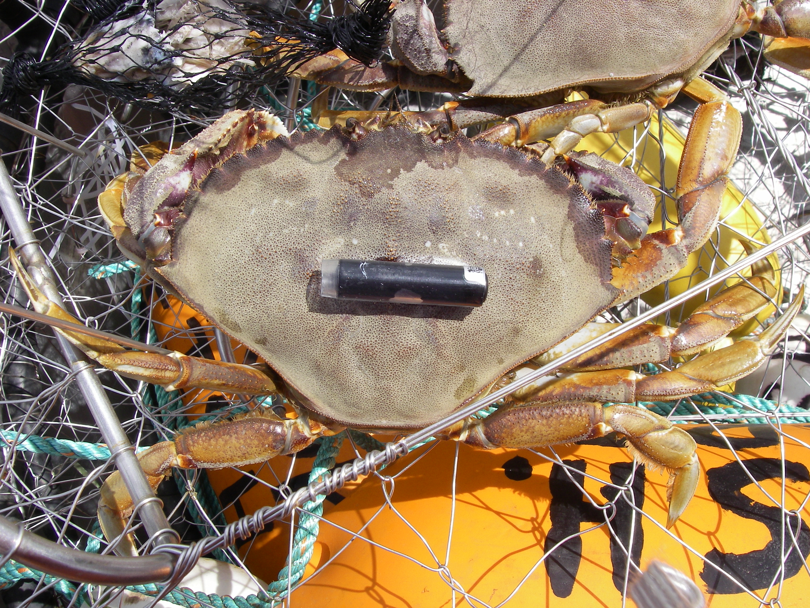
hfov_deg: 49.0
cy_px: 304
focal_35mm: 38
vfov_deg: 37.7
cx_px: 405
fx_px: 889
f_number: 6.6
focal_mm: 6.3
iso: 64
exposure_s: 1/160
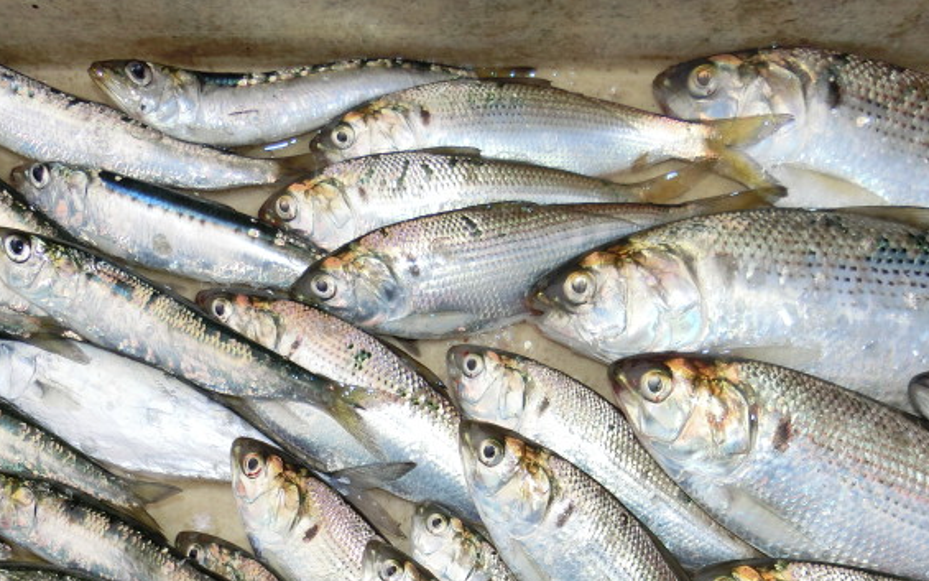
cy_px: 604
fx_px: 1215
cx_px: 521
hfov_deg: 41.8
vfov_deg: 25.3
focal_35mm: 48
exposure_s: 1/320
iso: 80
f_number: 3.5
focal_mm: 4.5
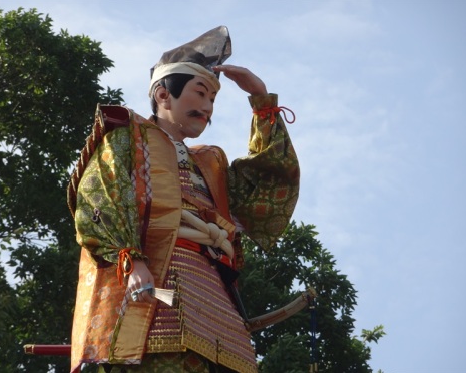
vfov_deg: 5.6
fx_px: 3793
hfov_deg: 7.0
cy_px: 186
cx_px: 231
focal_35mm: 275
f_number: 6.3
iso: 80
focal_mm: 44.78
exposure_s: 1/400
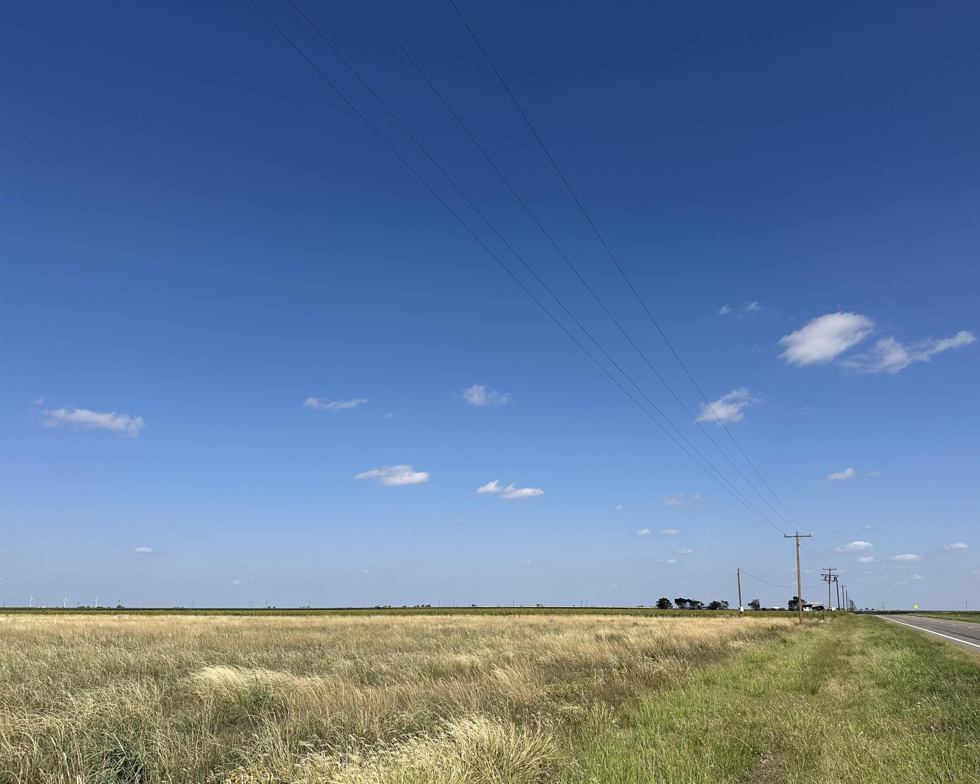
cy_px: 408
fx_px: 754
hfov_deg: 65.9
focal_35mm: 26
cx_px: 543
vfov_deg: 54.9
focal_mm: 6.86
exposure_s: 1/7042
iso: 80
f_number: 1.78
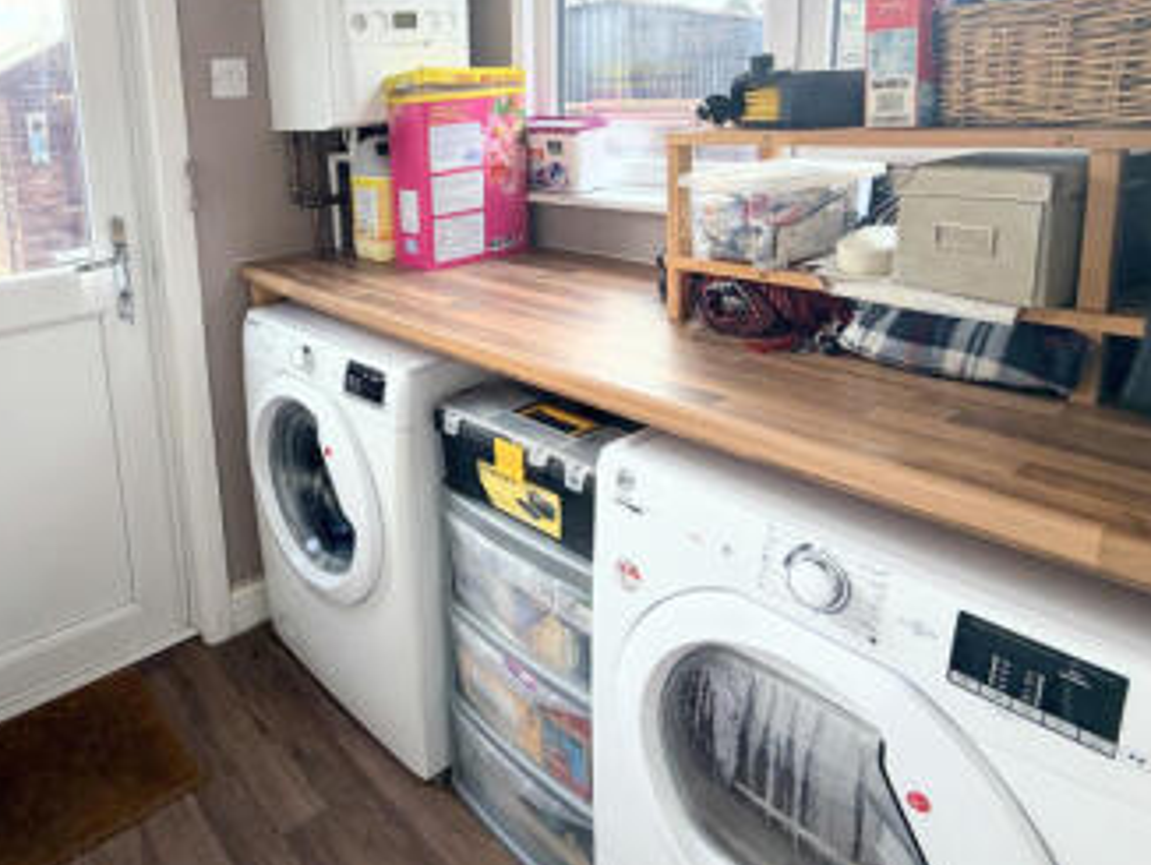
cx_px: 351
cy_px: 249
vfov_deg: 53.2
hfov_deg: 66.8
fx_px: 832
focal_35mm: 25
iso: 64
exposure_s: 1/184
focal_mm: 2.22
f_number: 2.2
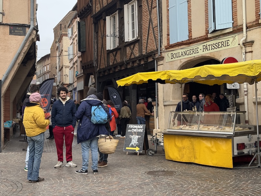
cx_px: 130
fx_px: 362
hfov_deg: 39.7
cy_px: 98
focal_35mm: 48
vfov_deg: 30.3
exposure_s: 1/645
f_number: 1.78
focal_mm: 6.76
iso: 64
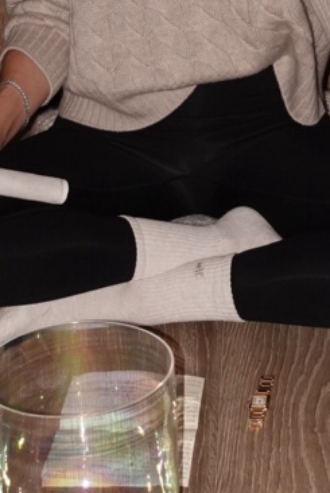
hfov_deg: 12.9
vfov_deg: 18.6
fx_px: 1453
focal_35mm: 106
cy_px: -28
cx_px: 261
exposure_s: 1/320
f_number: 2.5
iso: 250
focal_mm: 8.8
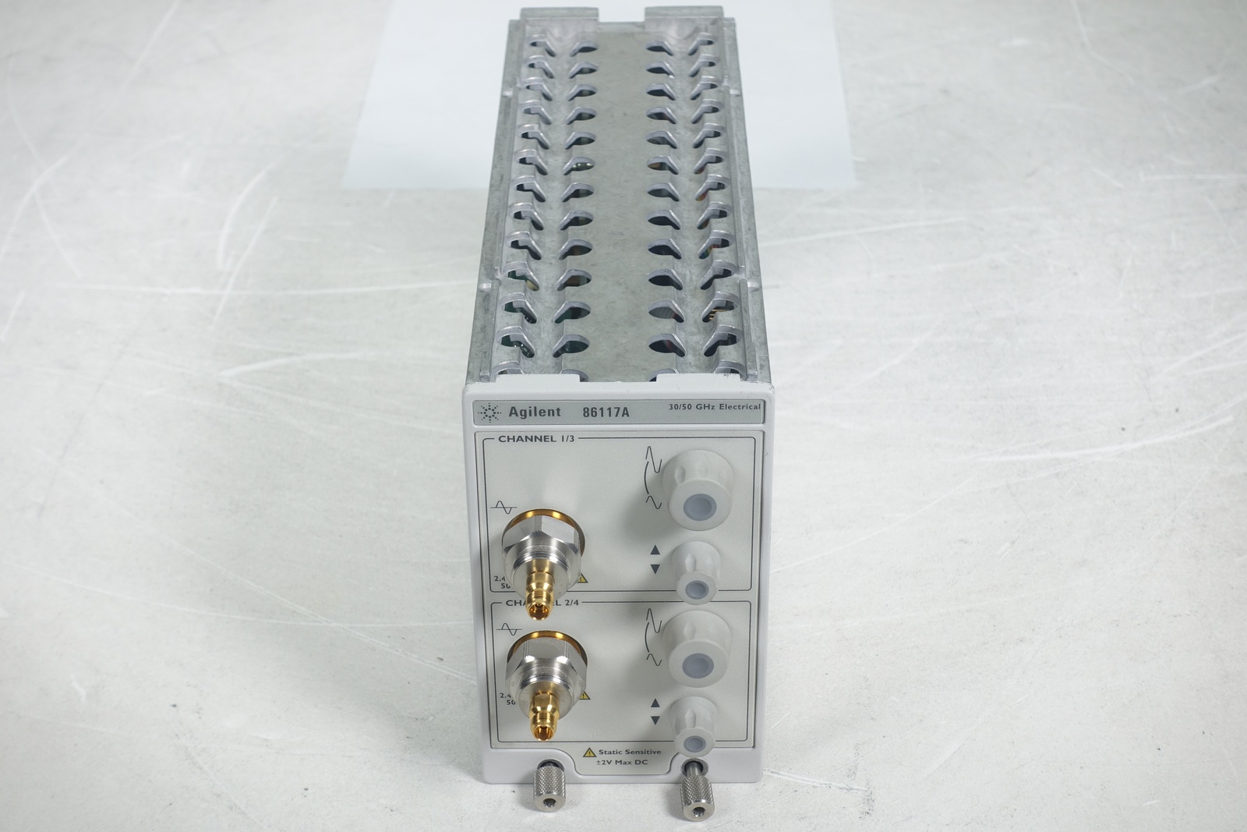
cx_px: 624
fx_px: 2425
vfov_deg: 19.5
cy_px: 416
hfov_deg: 28.8
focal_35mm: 70
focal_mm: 25.7
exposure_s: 1/80
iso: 125
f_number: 5.6
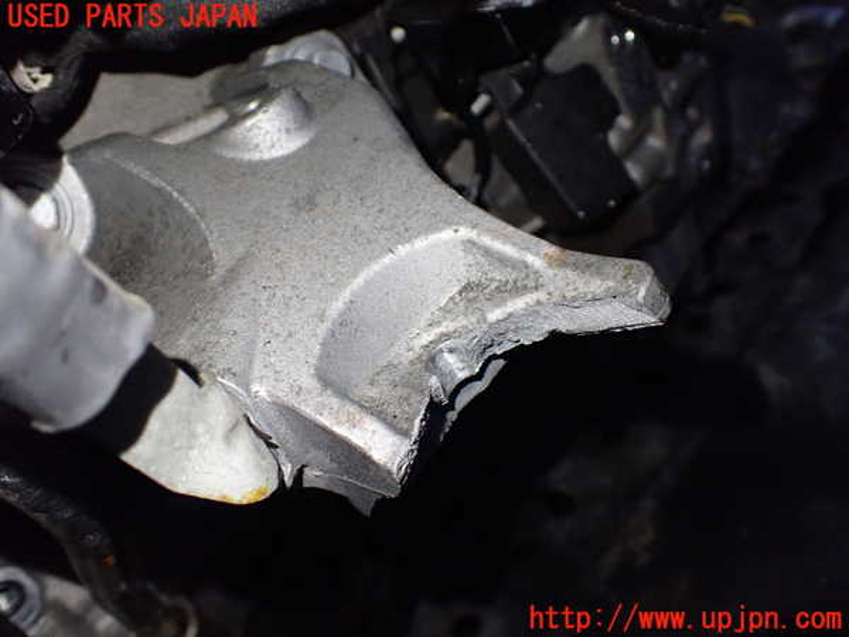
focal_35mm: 30
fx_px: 736
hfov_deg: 60.0
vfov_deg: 46.8
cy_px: 318
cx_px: 424
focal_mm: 5.4
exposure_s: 1/60
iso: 800
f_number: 2.3
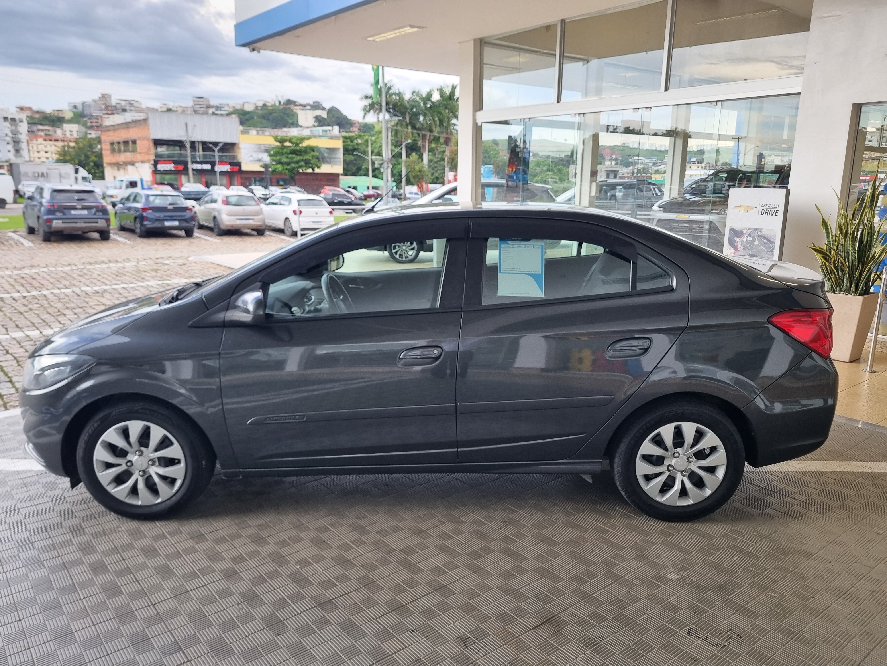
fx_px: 666
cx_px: 444
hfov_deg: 67.3
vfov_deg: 53.1
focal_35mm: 26
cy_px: 333
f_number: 1.8
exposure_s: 1/120
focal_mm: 5.4
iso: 100
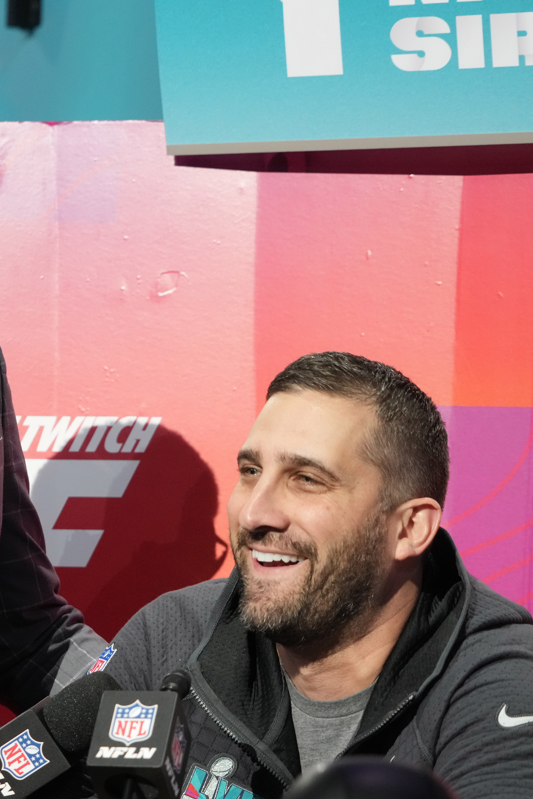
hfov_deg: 10.0
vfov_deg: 15.1
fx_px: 3020
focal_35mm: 136
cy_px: 399
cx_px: -32
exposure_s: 1/250
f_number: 5.6
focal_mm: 90
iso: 3200
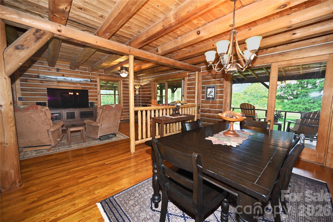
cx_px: 166
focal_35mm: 14
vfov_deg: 81.2
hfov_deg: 104.3
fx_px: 129
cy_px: 111
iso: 560
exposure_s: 1/60
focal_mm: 14
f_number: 4
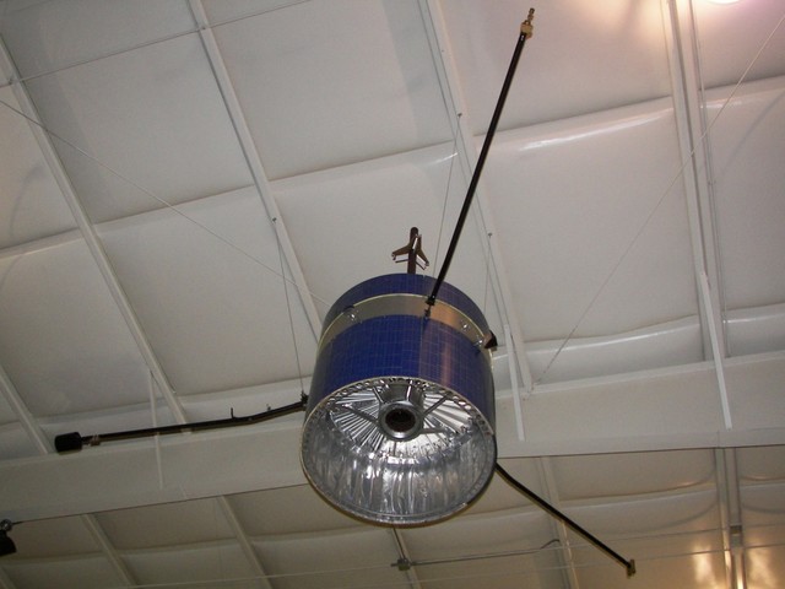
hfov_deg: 51.4
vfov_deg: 39.7
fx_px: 816
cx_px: 392
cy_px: 294
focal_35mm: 36
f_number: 2.8
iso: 125
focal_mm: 6
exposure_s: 1/30
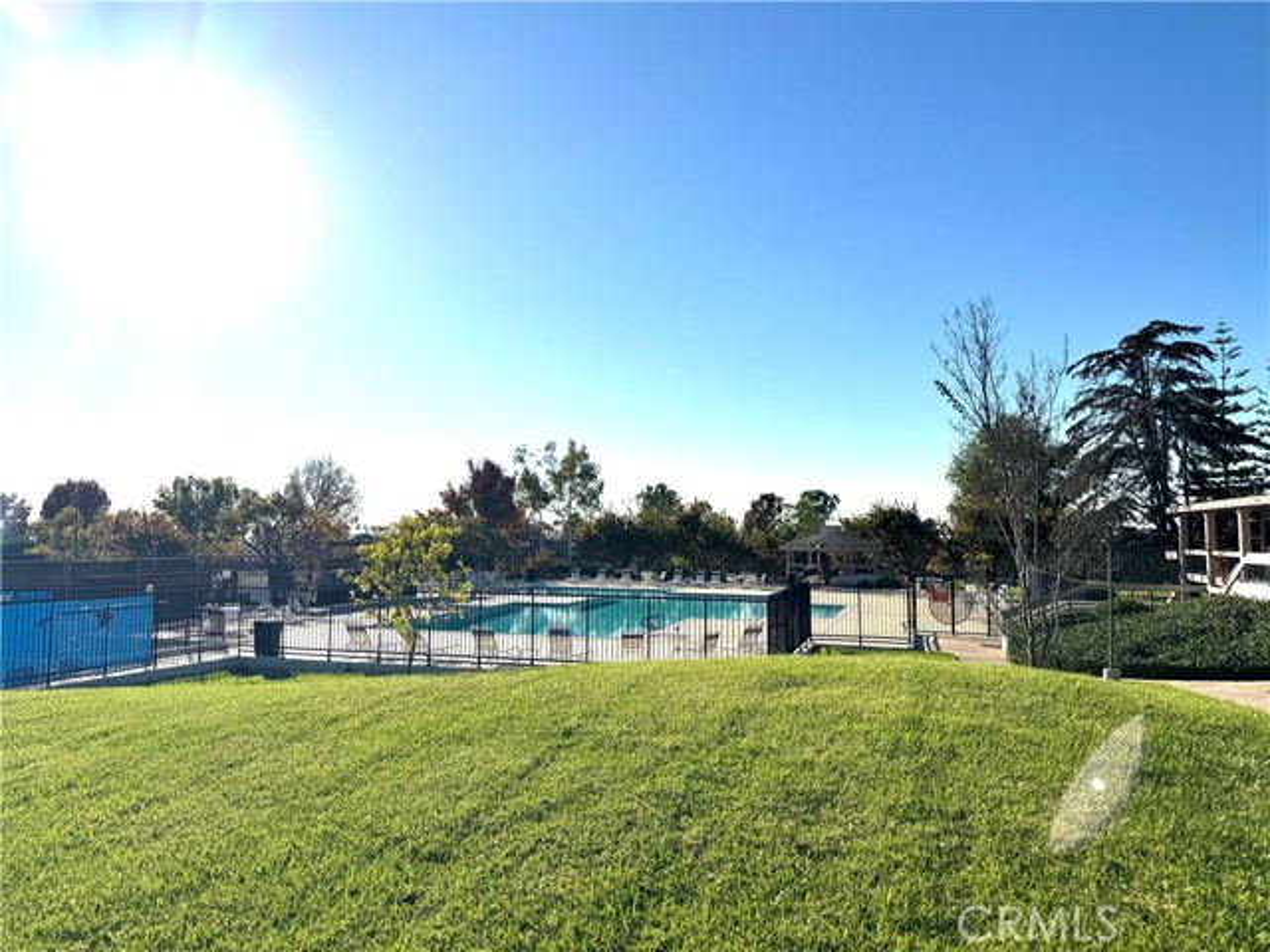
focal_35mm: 24
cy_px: 476
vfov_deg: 56.8
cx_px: 635
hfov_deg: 71.6
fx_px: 881
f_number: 1.78
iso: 80
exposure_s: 1/10417
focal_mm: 6.76
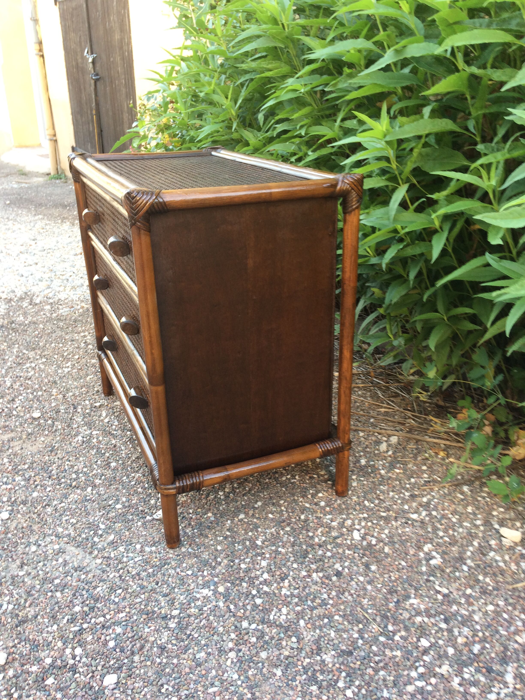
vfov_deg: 61.7
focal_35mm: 29
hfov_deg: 48.2
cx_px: 262
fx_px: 586
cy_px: 350
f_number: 2.2
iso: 32
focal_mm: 4.15
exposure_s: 1/50
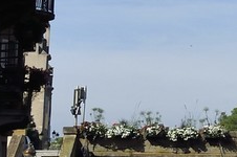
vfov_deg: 5.3
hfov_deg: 7.0
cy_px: -71
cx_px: 779
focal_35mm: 255
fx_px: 1676
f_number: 16
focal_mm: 36
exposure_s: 1/320
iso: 250
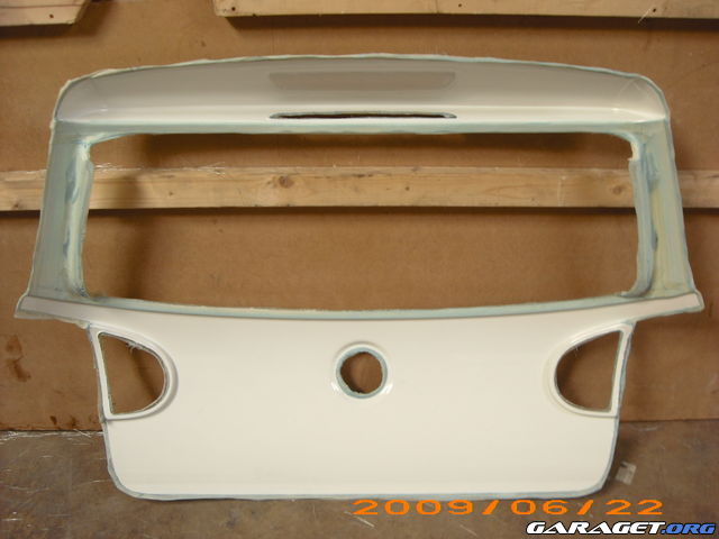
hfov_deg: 50.1
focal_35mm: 37
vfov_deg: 38.7
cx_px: 360
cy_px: 270
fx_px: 769
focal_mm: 6.2
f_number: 2.7
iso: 100
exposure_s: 1/13
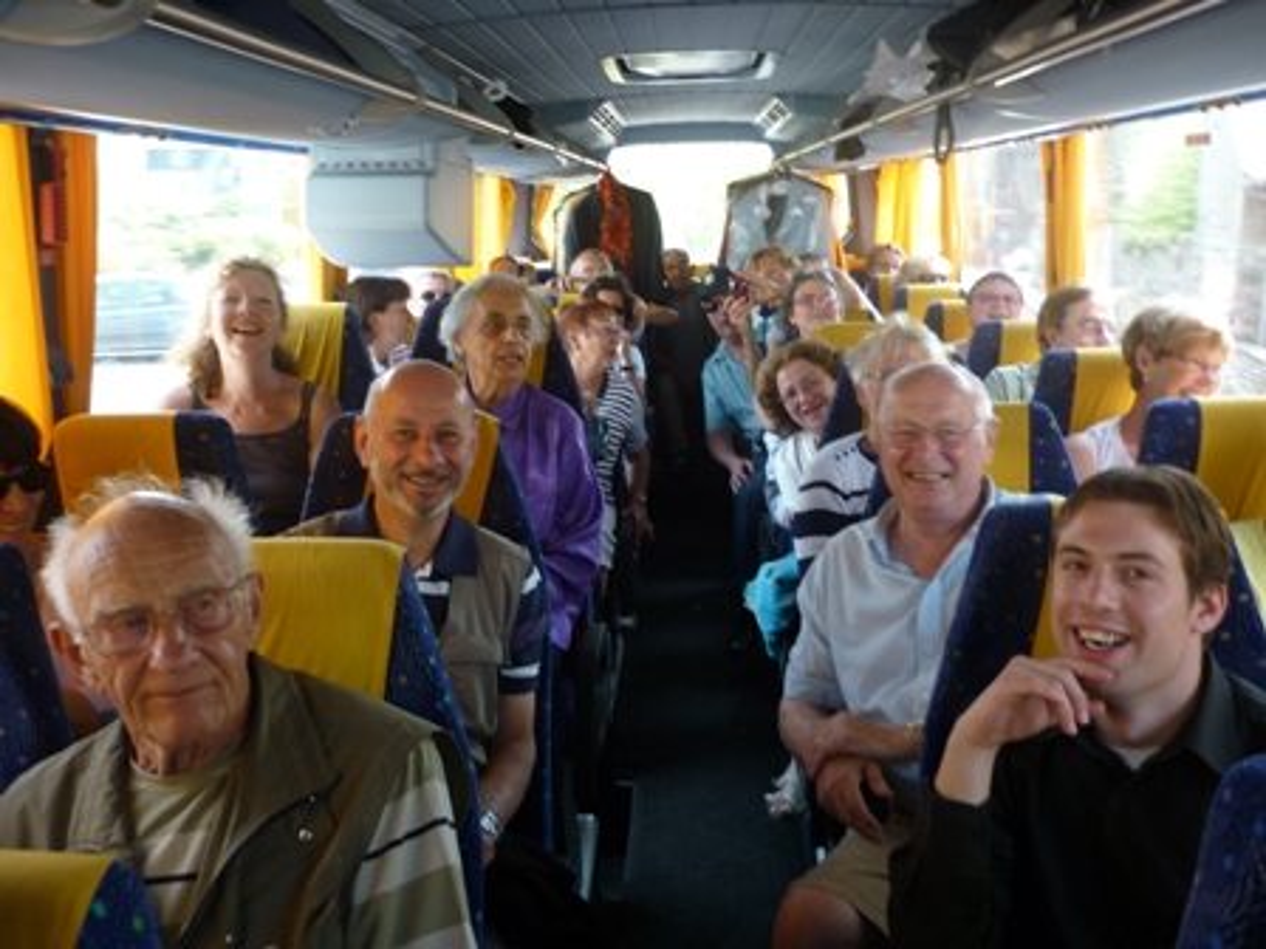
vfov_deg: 42.9
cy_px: 474
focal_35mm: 33
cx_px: 633
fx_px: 1207
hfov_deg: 55.4
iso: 100
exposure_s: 1/30
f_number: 2.8
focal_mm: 5.5
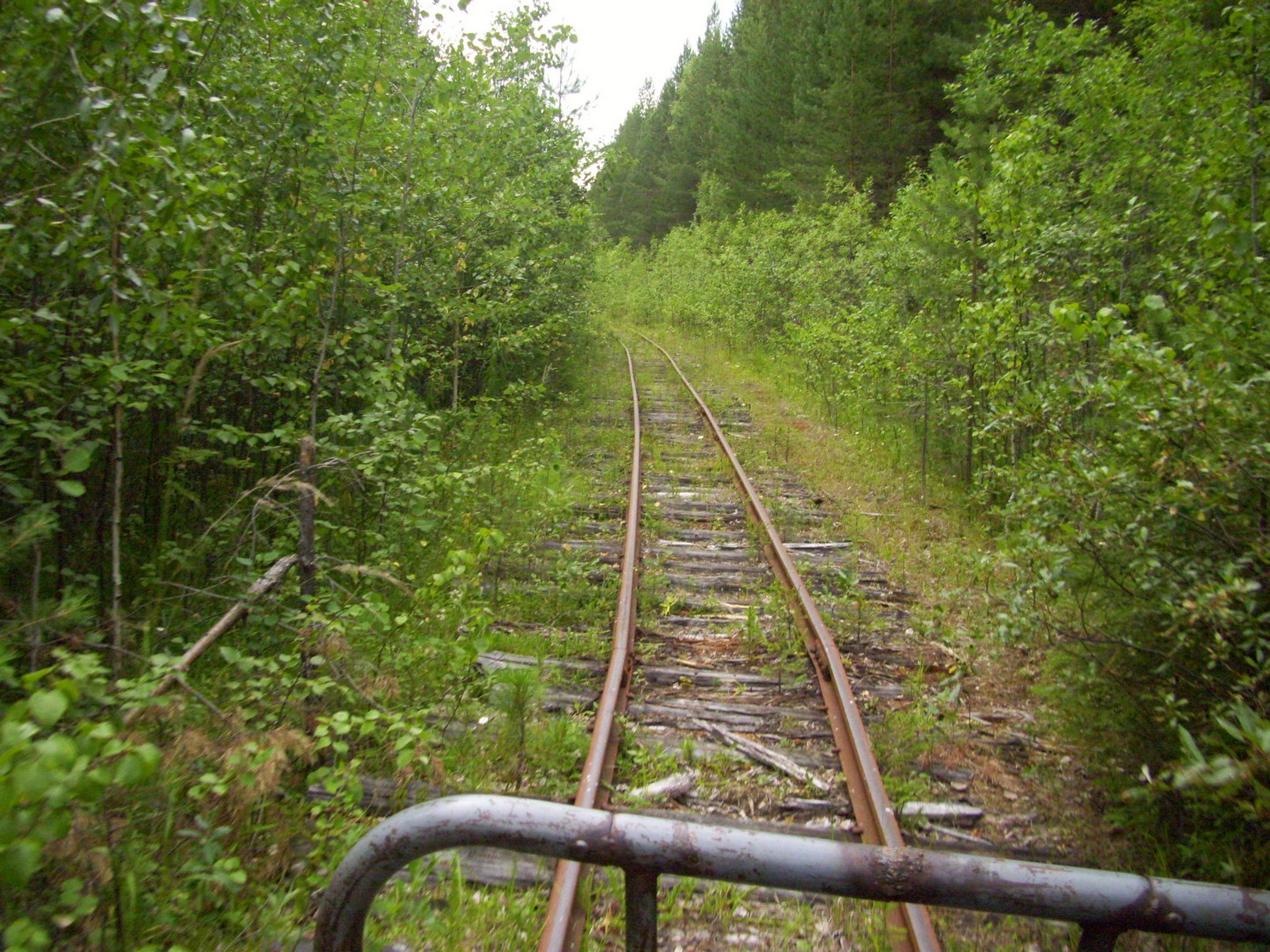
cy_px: 476
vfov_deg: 41.8
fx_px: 1247
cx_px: 635
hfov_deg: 54.0
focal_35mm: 34
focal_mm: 5.7
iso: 400
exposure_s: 1/500
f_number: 2.9
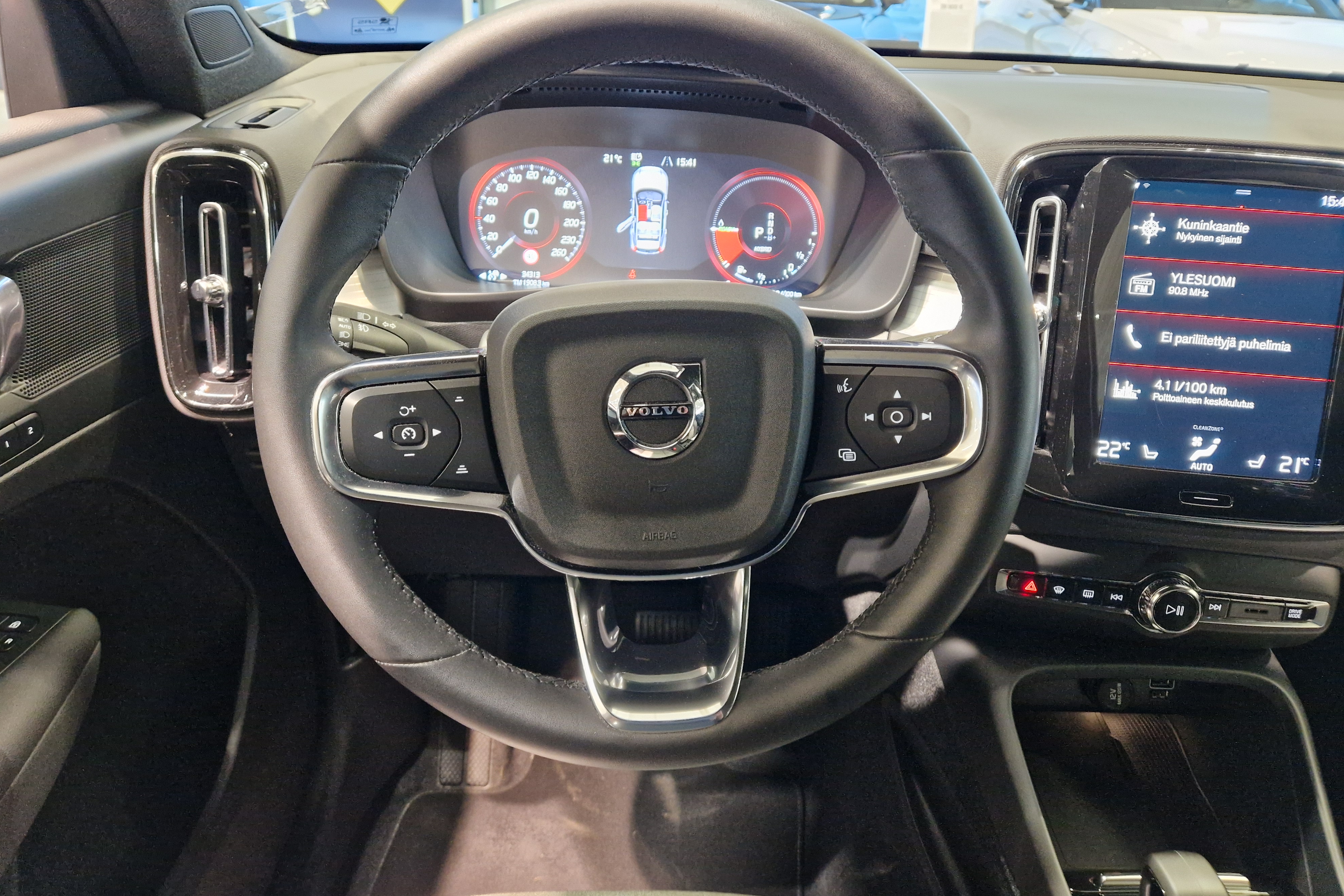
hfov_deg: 73.7
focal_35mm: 24
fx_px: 896
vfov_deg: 53.1
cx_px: 671
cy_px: 435
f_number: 1.8
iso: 1000
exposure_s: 1/100
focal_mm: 5.4
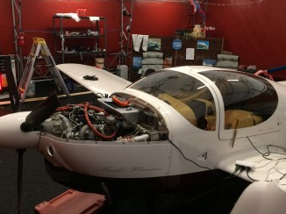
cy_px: 89
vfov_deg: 37.6
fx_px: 314
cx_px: 156
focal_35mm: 38
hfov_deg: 48.9
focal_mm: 4.15
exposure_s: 1/33
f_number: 2.2
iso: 250
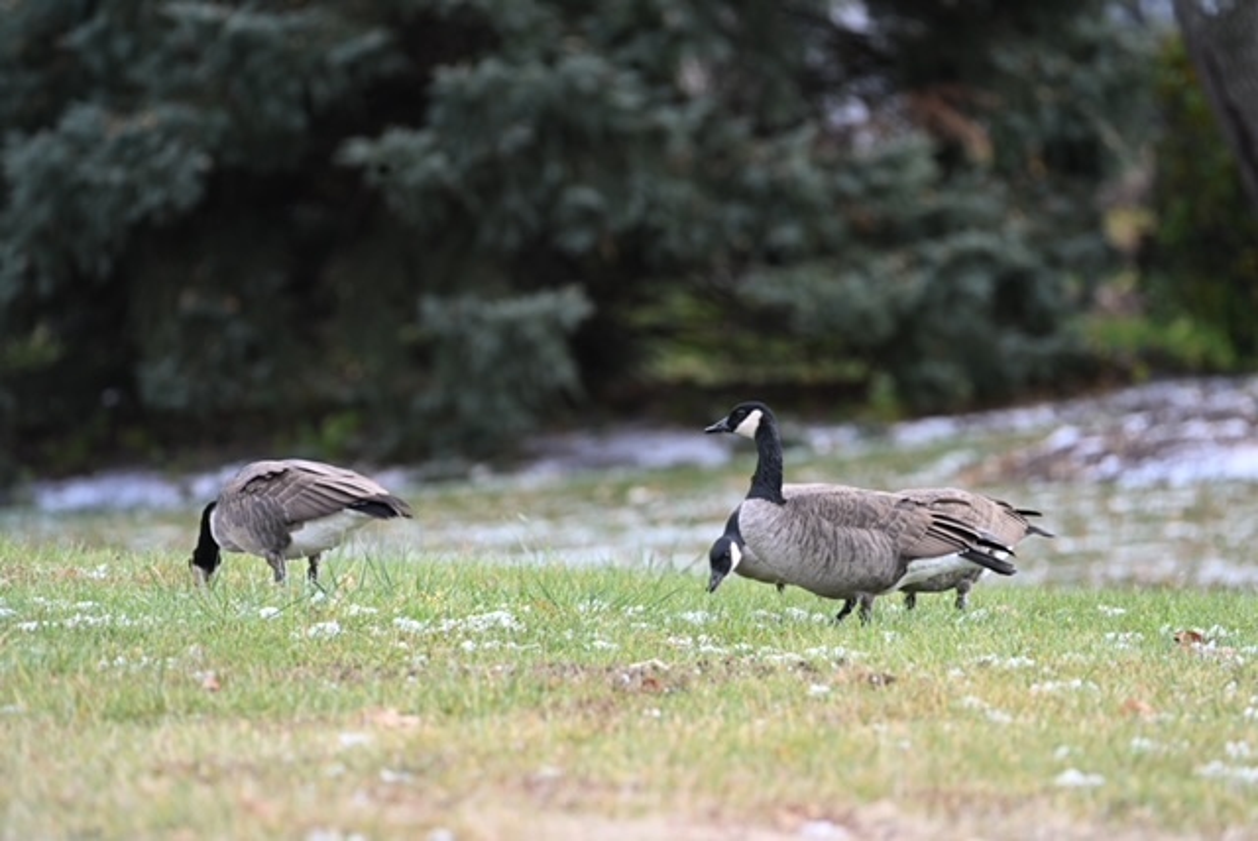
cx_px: 629
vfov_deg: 2.8
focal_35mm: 500
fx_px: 17488
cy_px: 420
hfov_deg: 4.1
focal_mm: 500
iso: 400
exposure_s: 1/250
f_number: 8
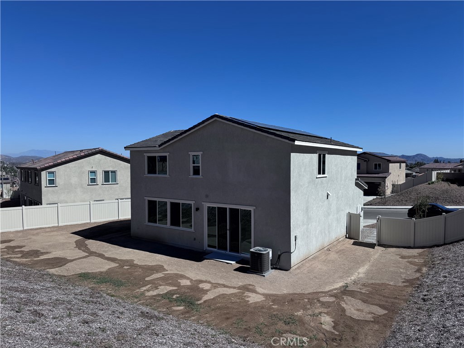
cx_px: 232
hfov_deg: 71.6
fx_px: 322
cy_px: 174
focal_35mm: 24
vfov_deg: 56.8
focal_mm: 6.76
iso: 80
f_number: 1.78
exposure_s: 1/7937
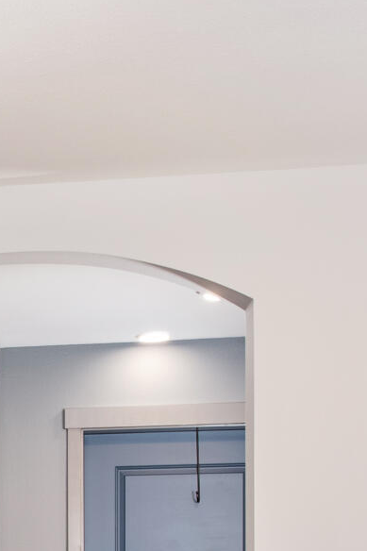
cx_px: -394
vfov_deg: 18.0
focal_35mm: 108
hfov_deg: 11.3
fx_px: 1652
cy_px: 654
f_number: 7.1
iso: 500
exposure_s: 1/30
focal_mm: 21
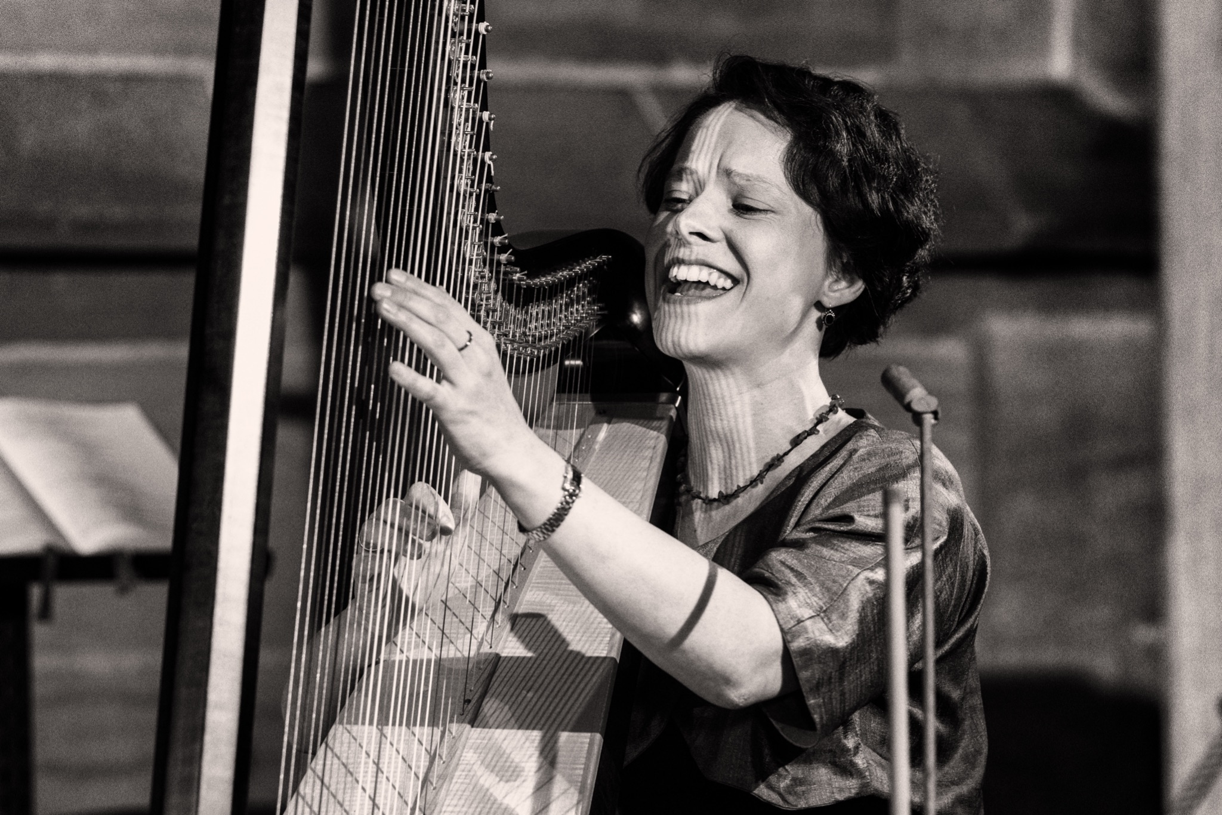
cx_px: 611
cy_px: 408
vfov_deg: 6.7
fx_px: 6975
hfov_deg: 10.0
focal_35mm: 206
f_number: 3.5
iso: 1600
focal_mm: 137
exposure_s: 1/125
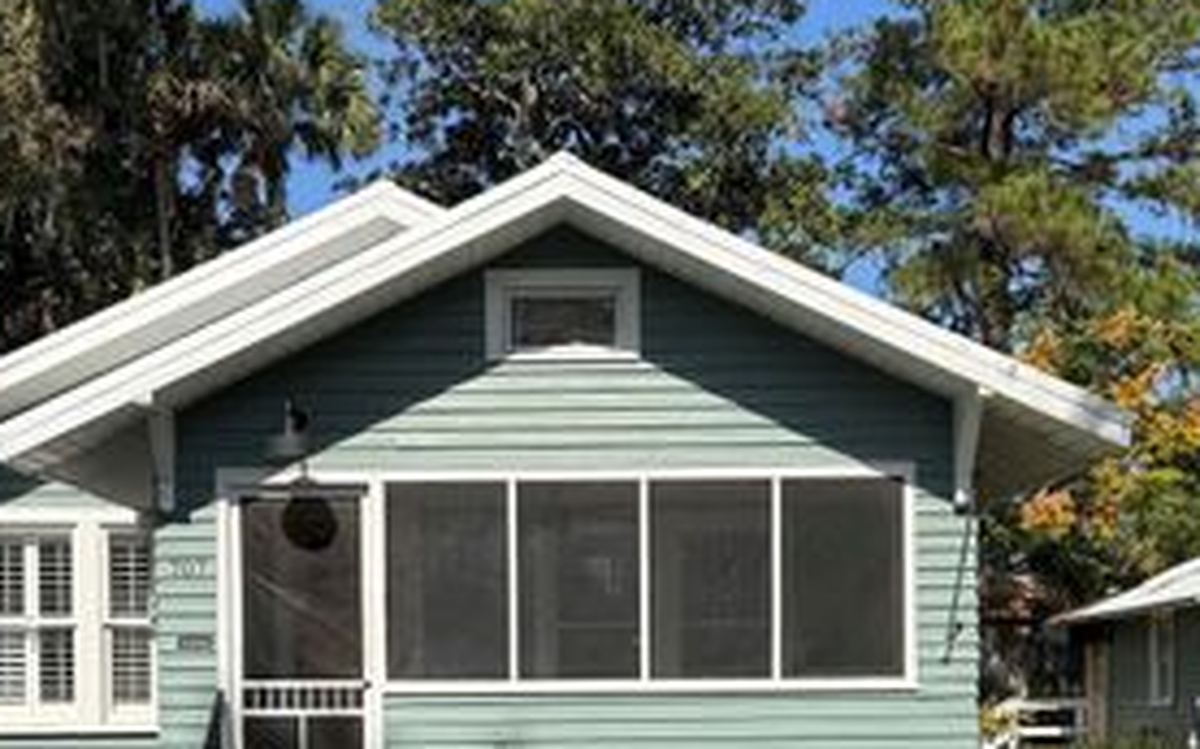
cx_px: 606
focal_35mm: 46
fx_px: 1504
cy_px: 539
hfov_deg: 43.5
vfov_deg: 27.7
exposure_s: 1/4049
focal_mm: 6.76
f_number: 1.78
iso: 80
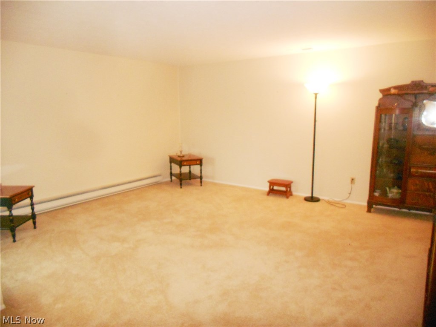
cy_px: 164
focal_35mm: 26
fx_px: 327
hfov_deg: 67.3
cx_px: 218
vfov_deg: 53.1
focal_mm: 4.6
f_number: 3.2
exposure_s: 1/25
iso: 320
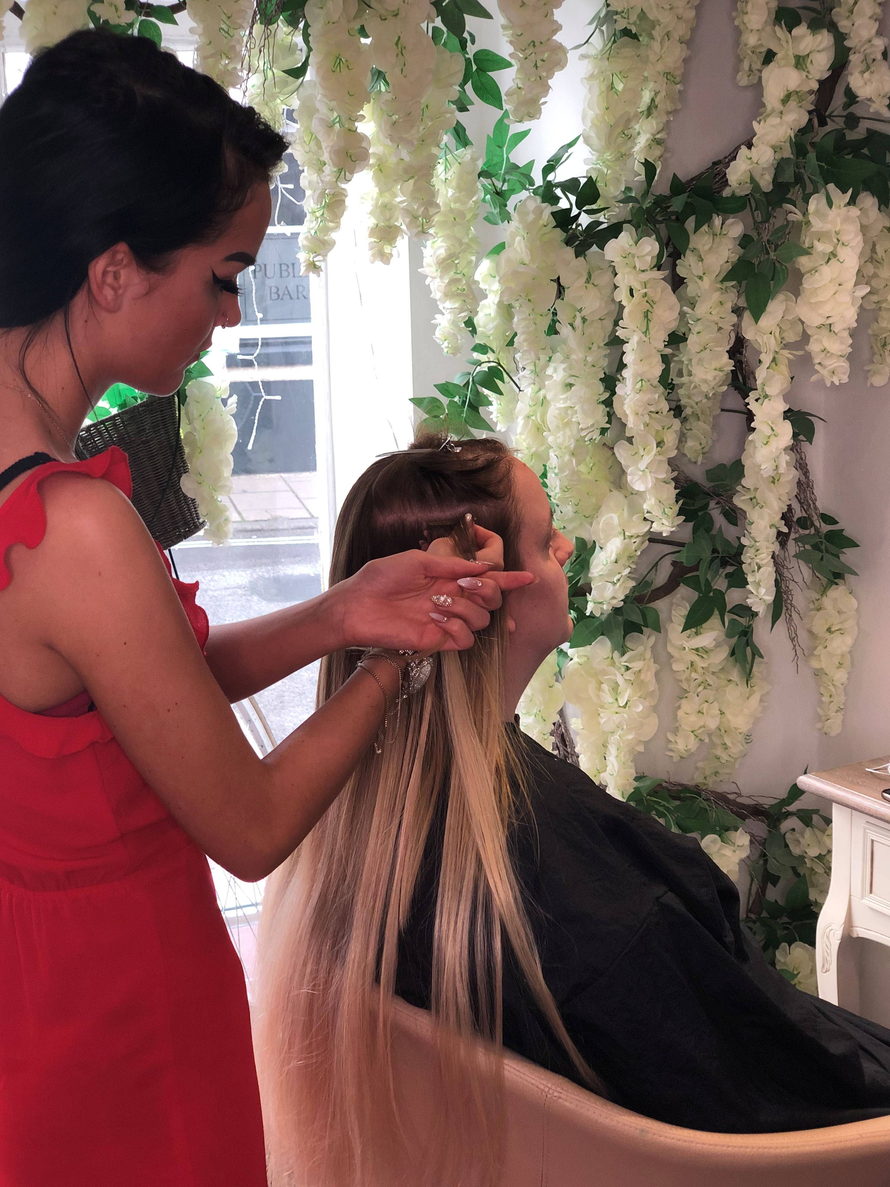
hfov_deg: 27.0
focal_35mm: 54
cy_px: 596
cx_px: 439
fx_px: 1851
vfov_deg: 35.5
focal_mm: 6
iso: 40
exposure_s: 1/50
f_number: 2.4
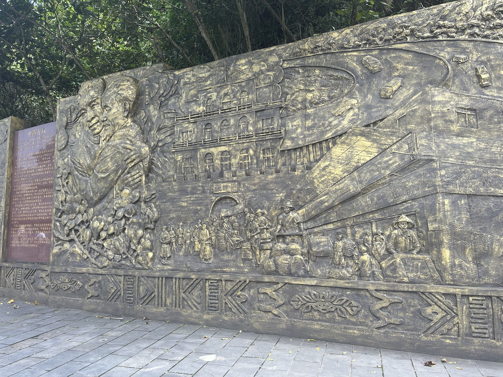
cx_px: 252
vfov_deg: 53.1
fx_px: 378
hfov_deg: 67.3
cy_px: 188
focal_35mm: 26
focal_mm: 5.7
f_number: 1.5
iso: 50
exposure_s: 1/949
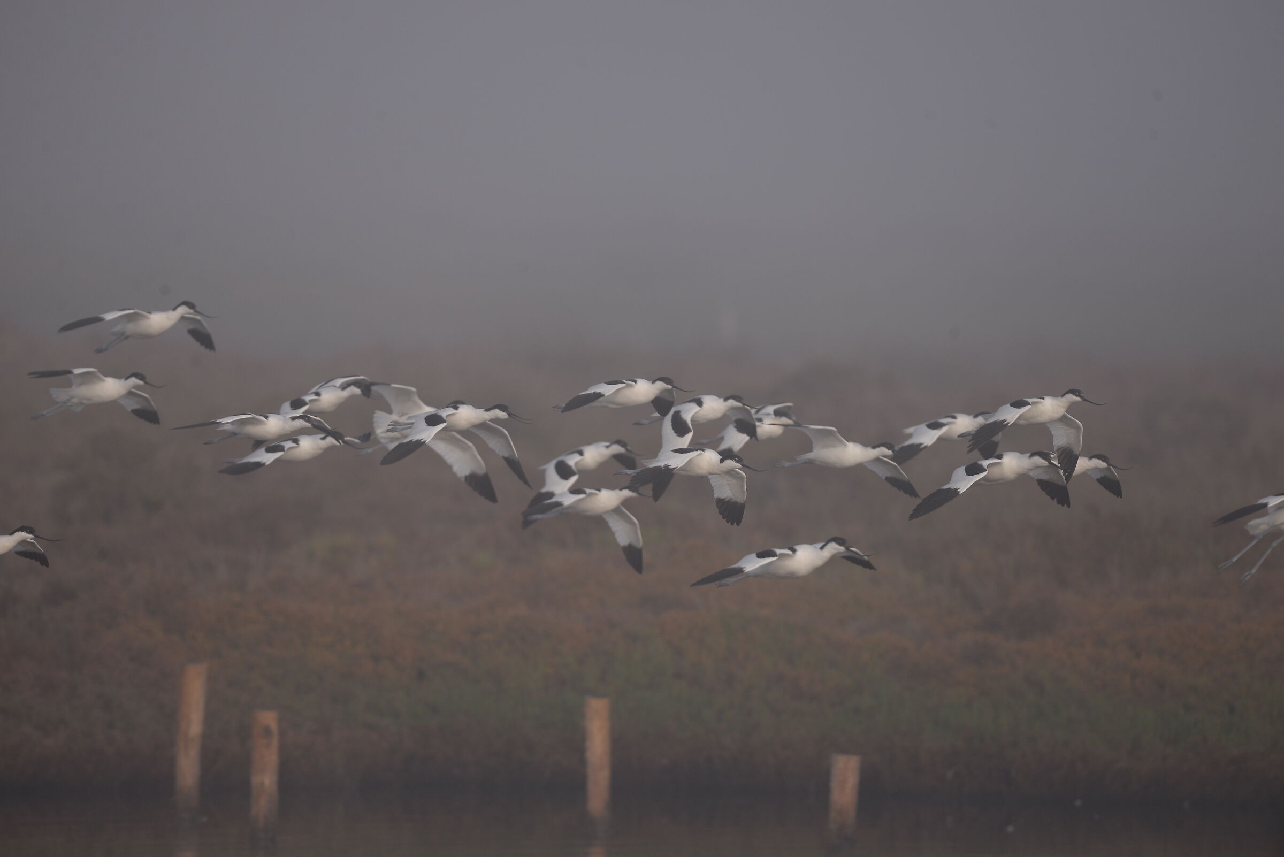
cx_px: 642
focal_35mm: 550
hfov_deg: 3.7
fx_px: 19623
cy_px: 428
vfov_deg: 2.5
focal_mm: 550
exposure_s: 1/1250
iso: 320
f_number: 8
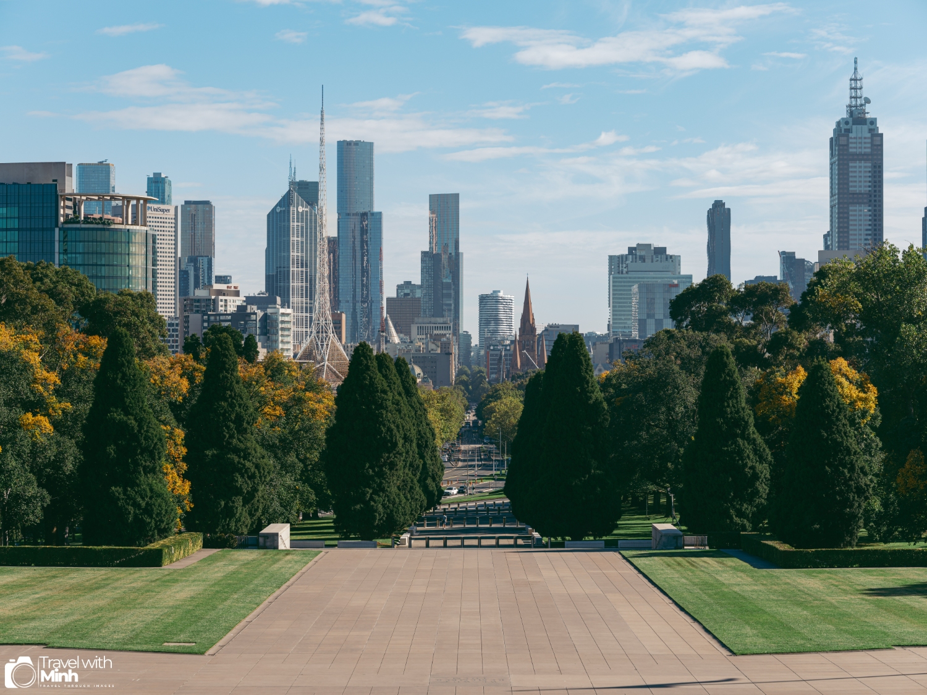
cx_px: 464
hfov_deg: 22.5
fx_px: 2330
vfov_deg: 17.0
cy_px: 348
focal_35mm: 87
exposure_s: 1/400
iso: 200
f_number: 8
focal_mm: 110
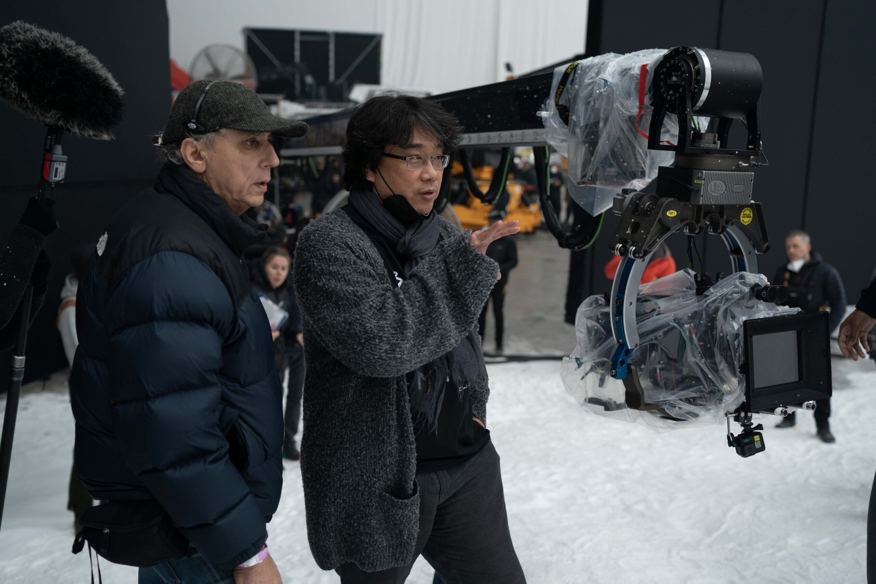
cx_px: 438
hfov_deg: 54.4
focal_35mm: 35
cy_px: 292
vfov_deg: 37.9
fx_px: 852
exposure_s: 1/200
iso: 320
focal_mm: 35
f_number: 2.2
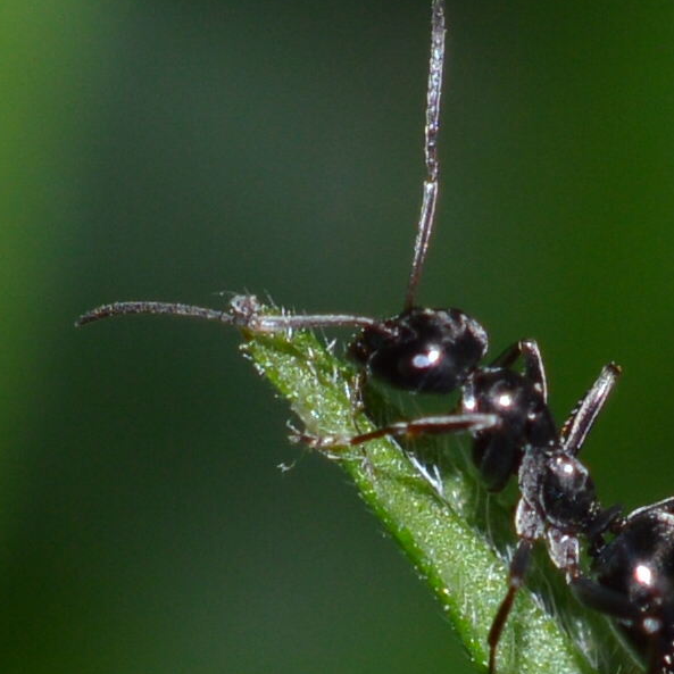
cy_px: 267
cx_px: 45
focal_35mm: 165
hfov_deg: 10.5
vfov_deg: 10.6
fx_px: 3635
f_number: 8
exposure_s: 1/60
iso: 100
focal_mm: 40
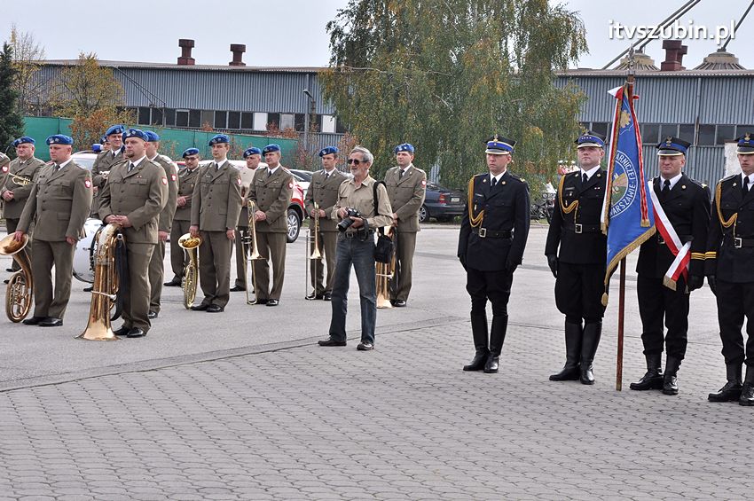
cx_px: 377
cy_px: 250
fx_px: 1632
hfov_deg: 26.0
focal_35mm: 78
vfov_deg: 17.5
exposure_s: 1/500
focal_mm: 52
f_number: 11
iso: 500
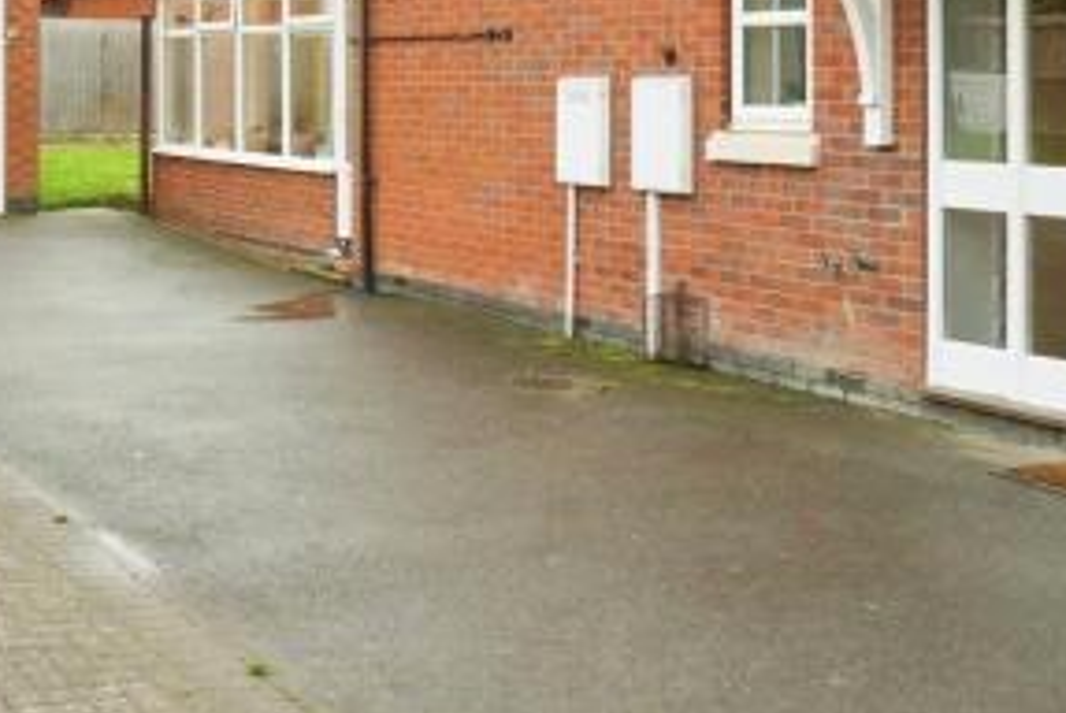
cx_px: 67
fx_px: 1690
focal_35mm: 57
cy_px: 113
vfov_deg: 23.4
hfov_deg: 32.9
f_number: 8
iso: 2000
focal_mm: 16
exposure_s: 1/1600
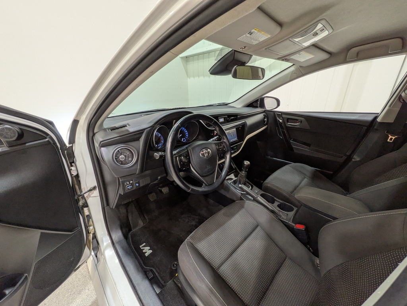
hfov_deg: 102.1
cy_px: 153
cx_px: 204
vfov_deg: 85.7
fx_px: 165
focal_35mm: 14
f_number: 2.2
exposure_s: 1/33.3
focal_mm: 1.83
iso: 66
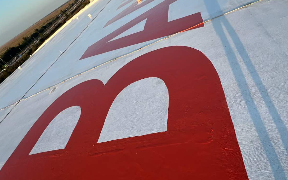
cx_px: 146
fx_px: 157
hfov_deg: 85.0
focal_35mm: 20
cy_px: 97
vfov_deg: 59.6
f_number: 1.8
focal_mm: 1.57
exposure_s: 1/473
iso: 32
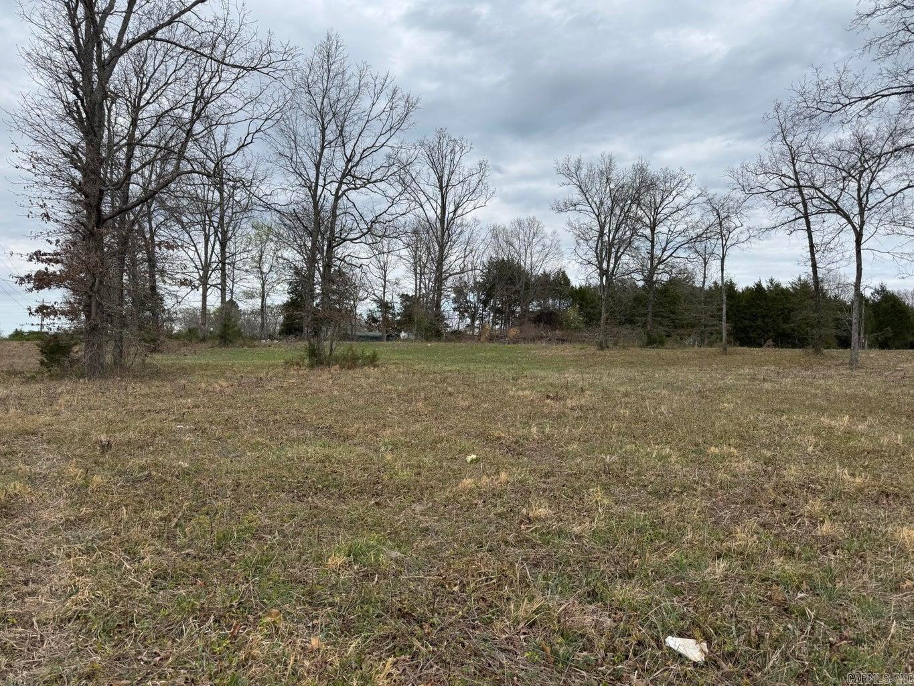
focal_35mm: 24
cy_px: 343
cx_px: 457
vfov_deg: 56.8
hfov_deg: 71.6
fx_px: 634
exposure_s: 1/2415
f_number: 1.78
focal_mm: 6.76
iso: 80
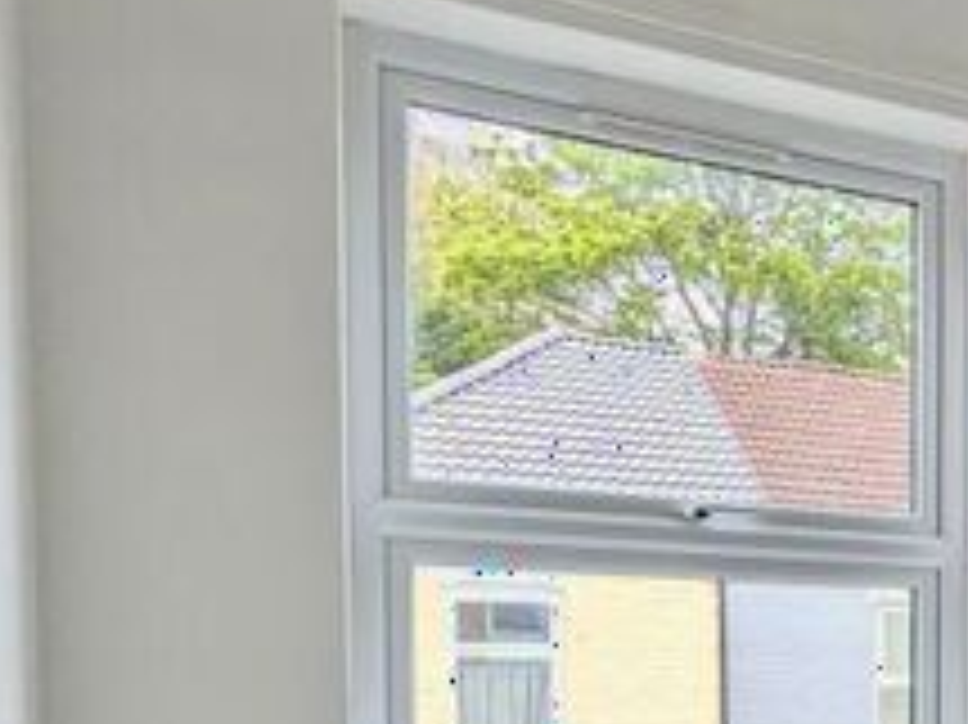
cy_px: 749
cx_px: 1317
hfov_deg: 28.7
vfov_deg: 26.3
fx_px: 1453
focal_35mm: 52
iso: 54
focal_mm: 2.35
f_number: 2.2
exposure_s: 1/231
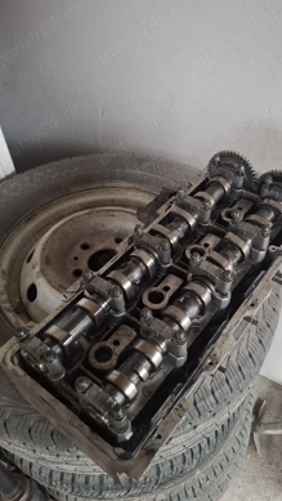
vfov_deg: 67.9
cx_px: 165
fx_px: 372
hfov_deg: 41.4
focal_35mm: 28
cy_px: 250
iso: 320
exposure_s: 1/25
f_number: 1.8
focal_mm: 4.69
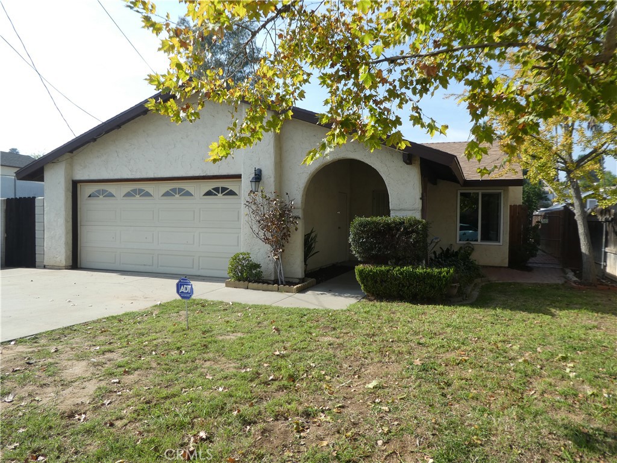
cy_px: 232
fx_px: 428
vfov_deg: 56.8
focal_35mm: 24
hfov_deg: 71.6
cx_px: 308
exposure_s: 1/500
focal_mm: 4.3
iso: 80
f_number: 3.3
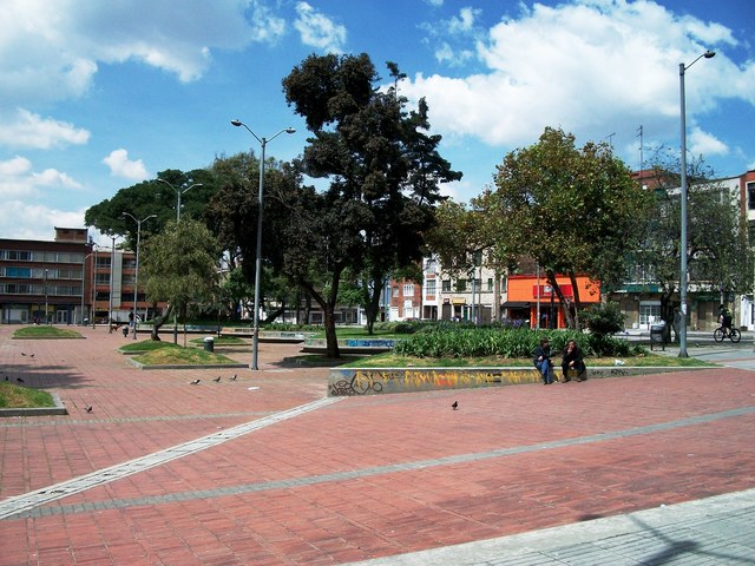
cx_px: 378
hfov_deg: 56.8
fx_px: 698
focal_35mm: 32
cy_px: 283
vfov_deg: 44.2
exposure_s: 1/500
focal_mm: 5.7
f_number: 5.5
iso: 80
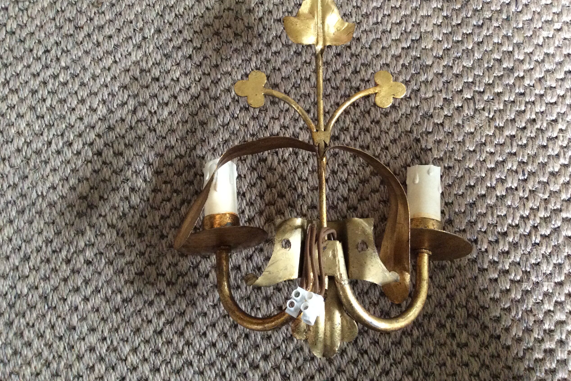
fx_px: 539
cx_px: 285
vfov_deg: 38.8
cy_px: 165
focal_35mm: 34
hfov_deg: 55.8
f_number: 2.4
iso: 320
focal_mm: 3.3
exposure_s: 1/17
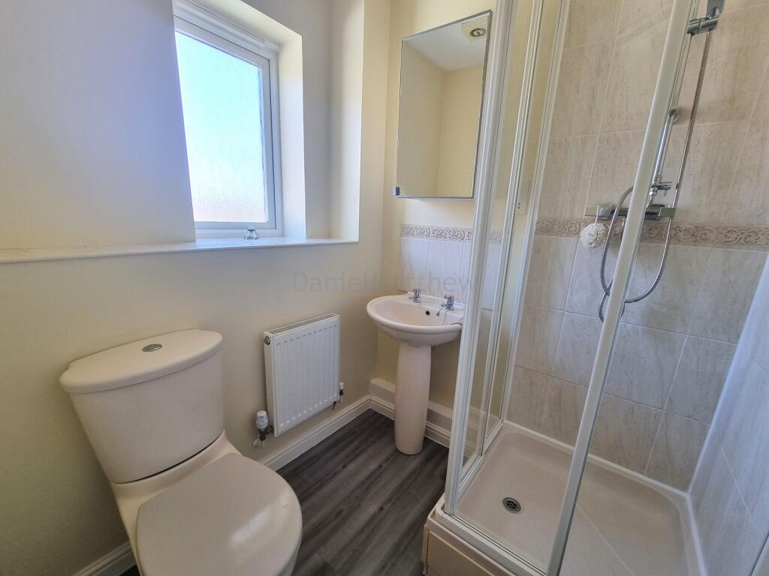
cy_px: 288
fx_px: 289
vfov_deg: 89.9
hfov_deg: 106.2
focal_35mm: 13
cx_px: 384
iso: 64
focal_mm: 2.2
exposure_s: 1/50
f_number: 2.2
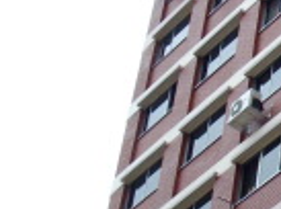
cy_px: 78
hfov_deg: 12.3
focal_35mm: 149
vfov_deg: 9.9
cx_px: 490
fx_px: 1206
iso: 160
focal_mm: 6.2
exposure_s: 1/60
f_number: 2.8
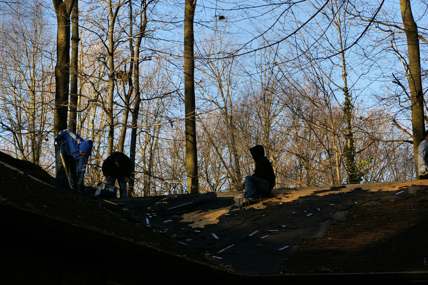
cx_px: 214
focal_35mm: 82
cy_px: 142
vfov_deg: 16.5
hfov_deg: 24.6
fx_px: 980
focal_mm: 55
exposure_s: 1/160
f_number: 9
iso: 200
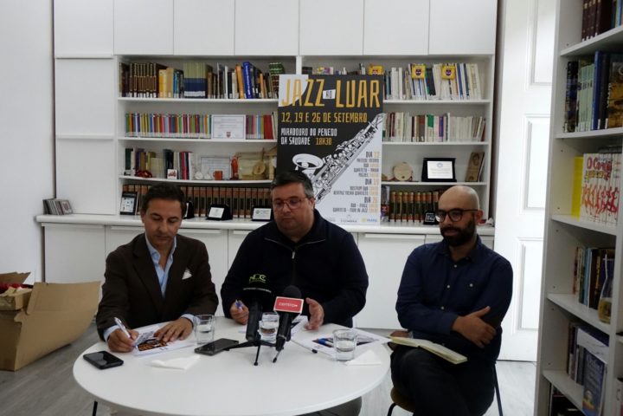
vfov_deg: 42.3
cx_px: 312
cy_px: 208
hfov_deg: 60.3
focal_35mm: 31
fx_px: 536
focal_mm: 11.35
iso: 2000
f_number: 3.2
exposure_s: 1/200
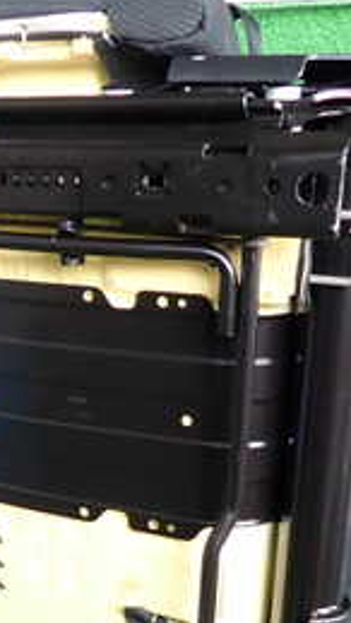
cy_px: 505
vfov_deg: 32.3
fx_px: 1041
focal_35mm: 63
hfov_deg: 18.6
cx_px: 0
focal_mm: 4.5
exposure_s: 1/100
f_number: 2
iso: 200
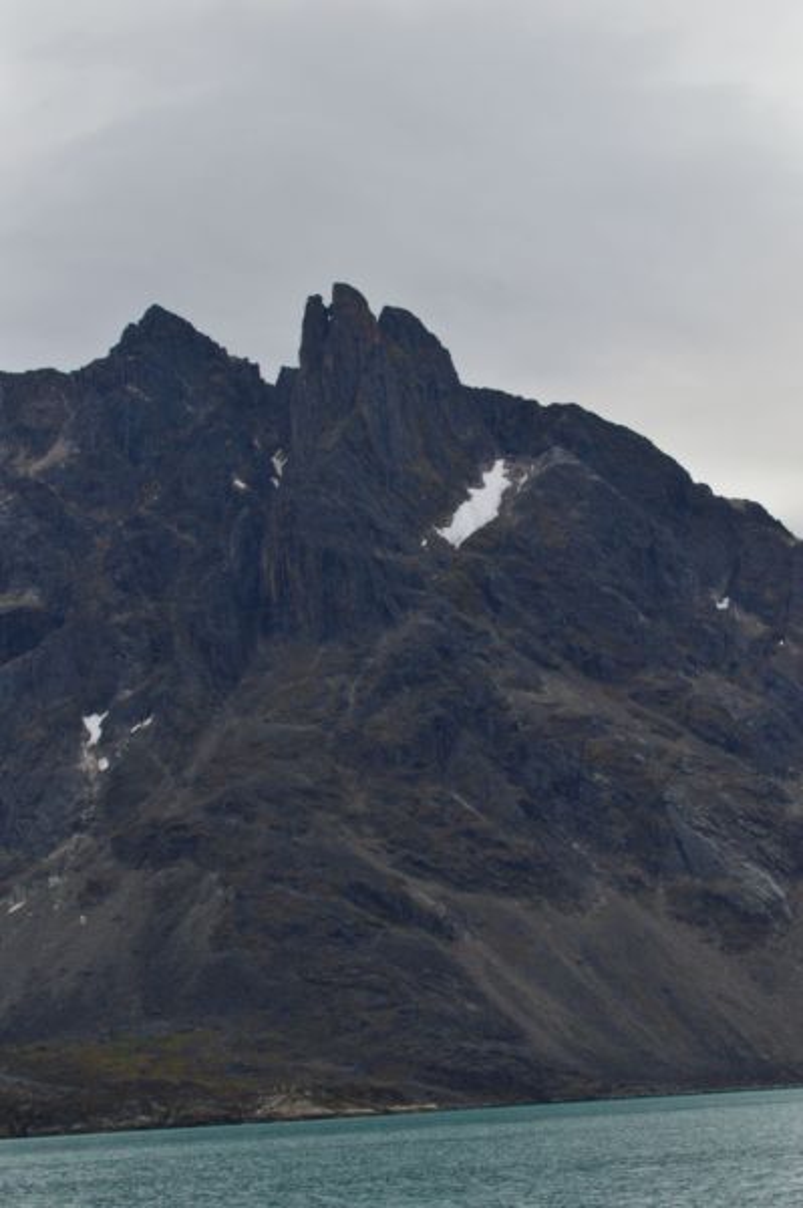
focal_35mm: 82
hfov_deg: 16.5
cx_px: 402
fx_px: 2765
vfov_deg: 24.6
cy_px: 604
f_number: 11
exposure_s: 1/500
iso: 400
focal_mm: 55
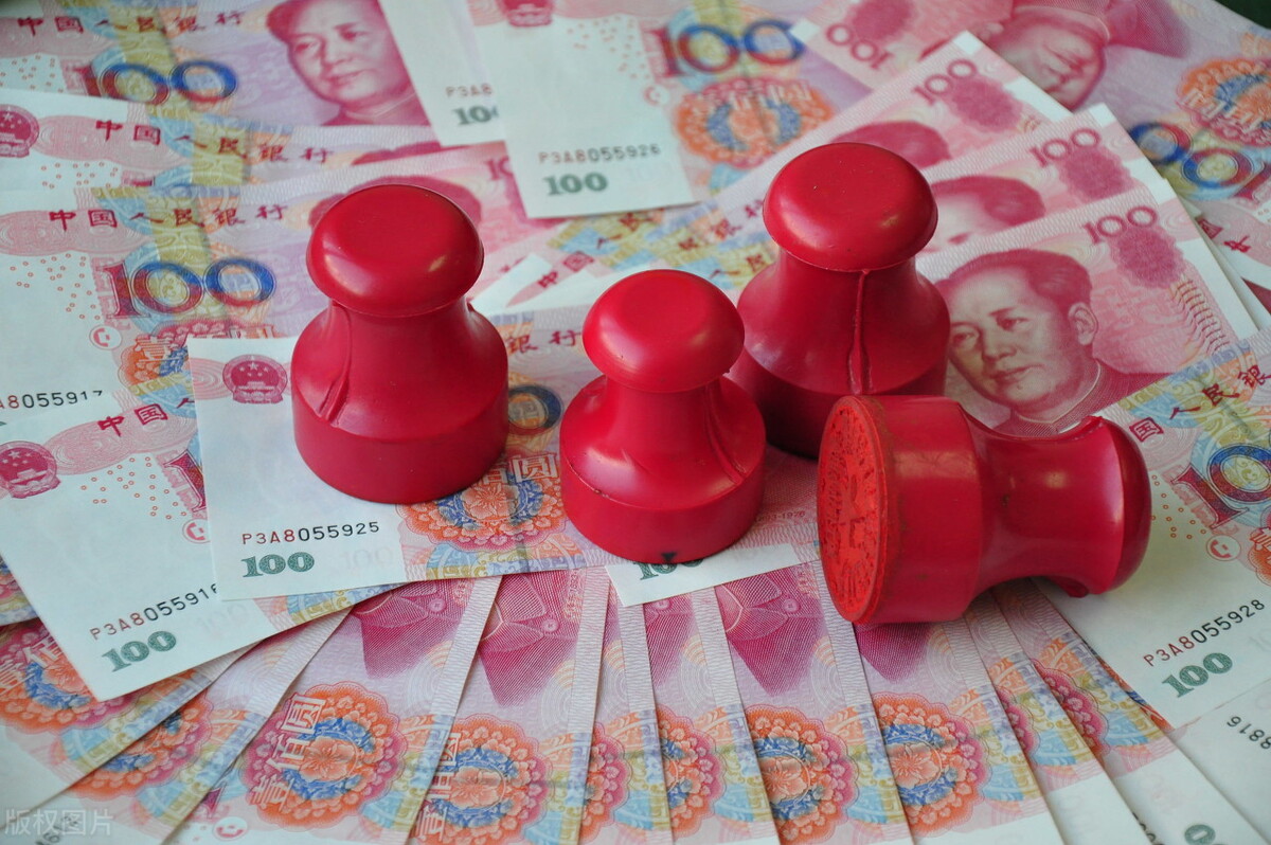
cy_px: 422
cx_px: 636
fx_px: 4498
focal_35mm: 128
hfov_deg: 16.1
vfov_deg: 10.7
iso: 1000
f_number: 5.6
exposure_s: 1/160
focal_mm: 85
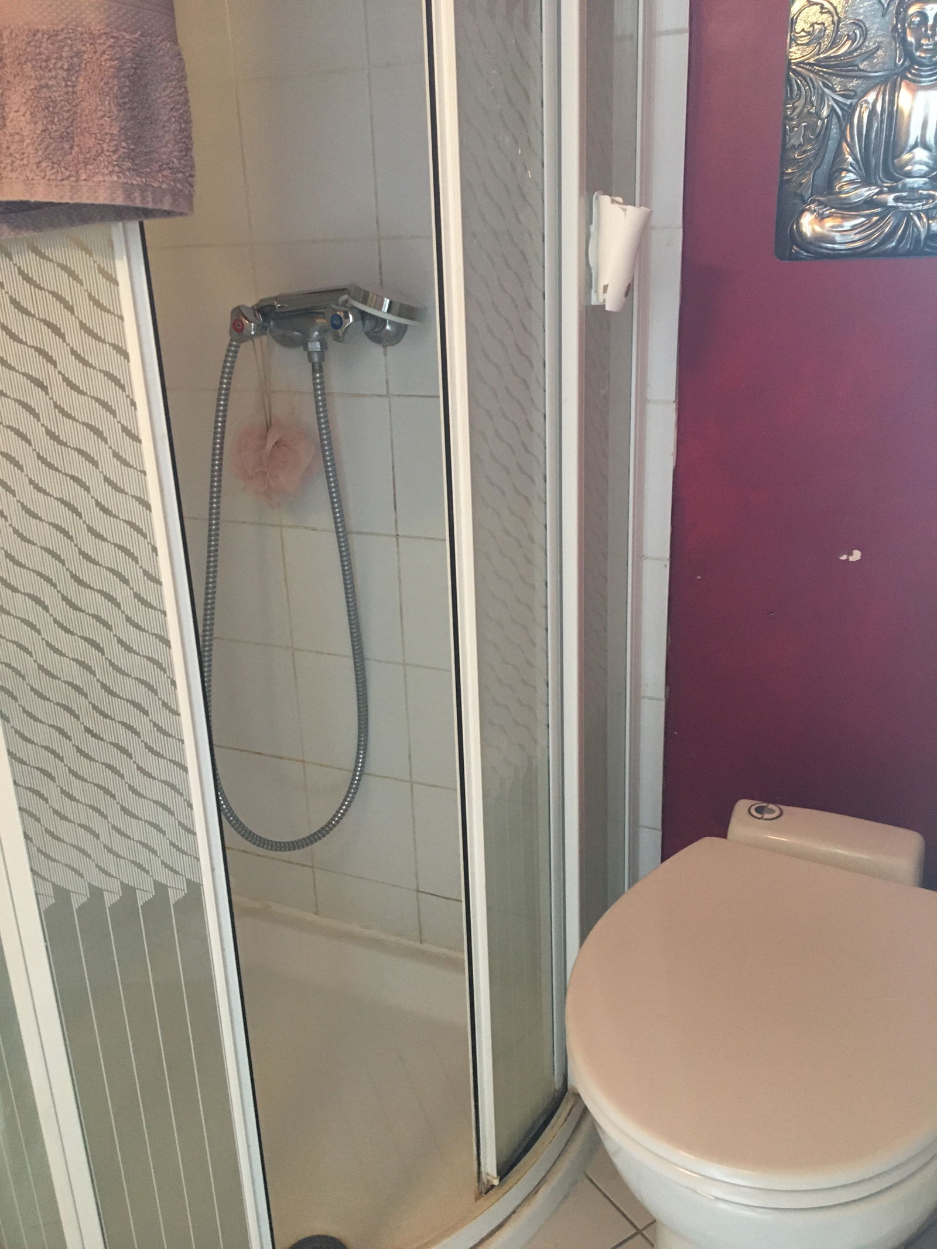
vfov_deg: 61.7
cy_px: 624
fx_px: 1047
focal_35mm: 29
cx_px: 468
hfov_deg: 48.2
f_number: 2.2
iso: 200
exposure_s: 1/20
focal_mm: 4.15
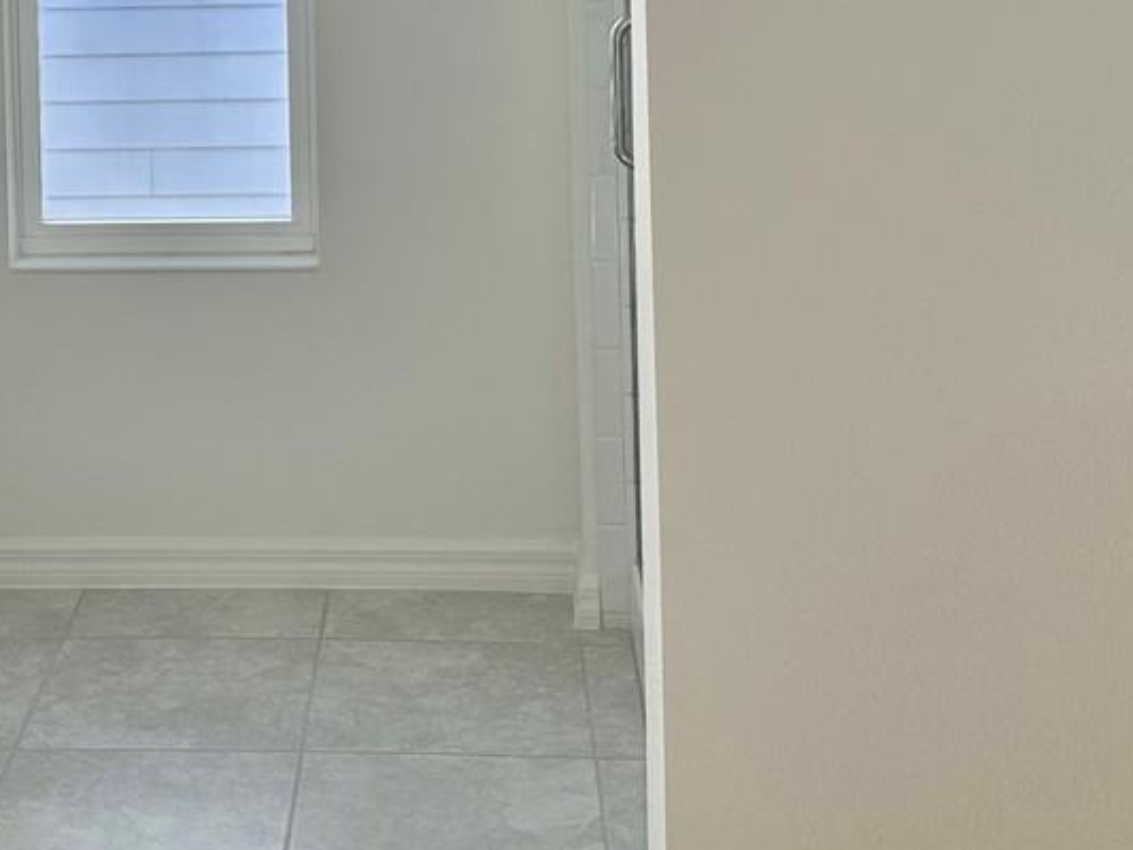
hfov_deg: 26.7
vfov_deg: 19.3
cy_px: -157
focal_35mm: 72
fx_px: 2357
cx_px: 274
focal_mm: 6.86
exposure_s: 1/404
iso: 80
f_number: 1.78
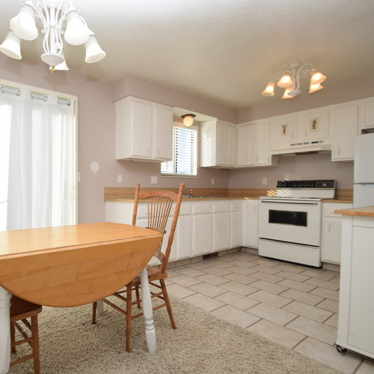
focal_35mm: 20
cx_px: 115
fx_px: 244
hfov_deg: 71.8
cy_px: 186
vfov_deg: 74.8
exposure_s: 1/160
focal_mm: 10
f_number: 6.3
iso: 100
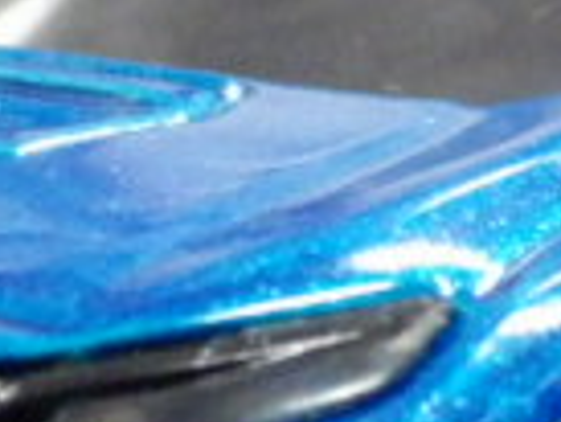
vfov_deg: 3.1
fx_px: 7802
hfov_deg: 4.1
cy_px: 221
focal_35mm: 481
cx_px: 565
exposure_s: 1/25
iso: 1600
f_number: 4.6
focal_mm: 18.4
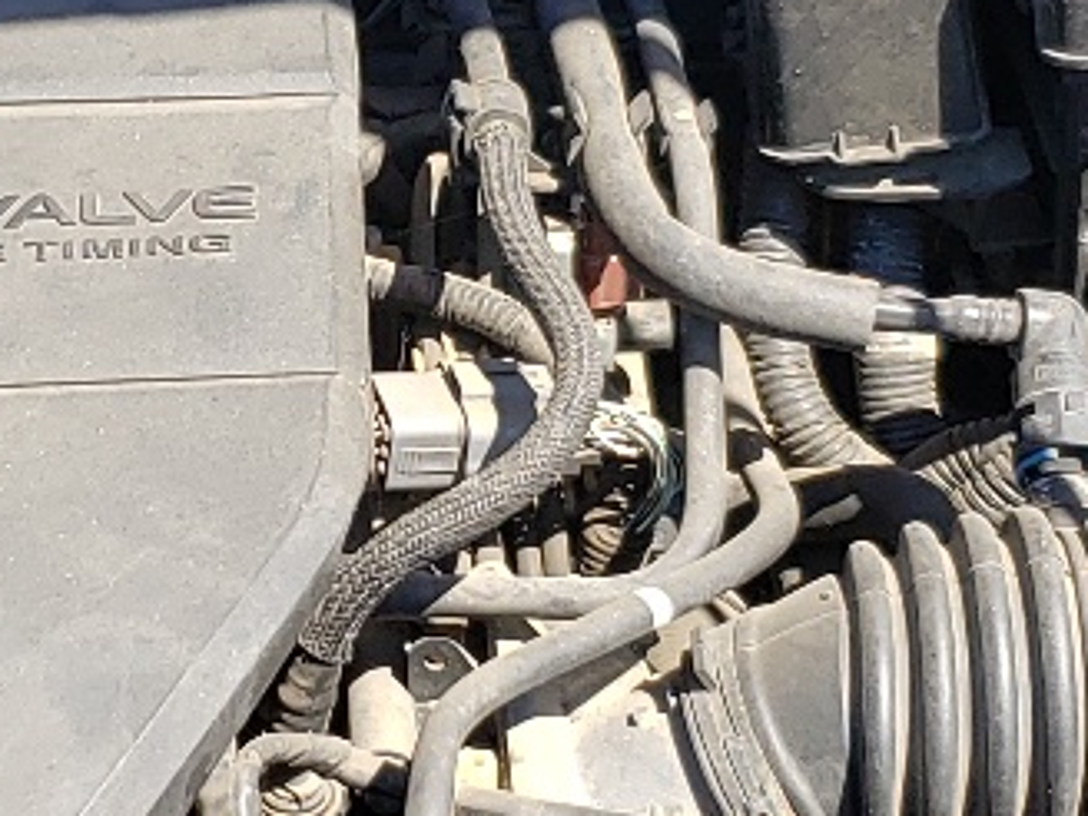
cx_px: 166
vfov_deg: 11.7
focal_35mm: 127
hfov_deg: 15.4
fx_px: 3992
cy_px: 282
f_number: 1.5
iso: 50
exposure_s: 1/1000
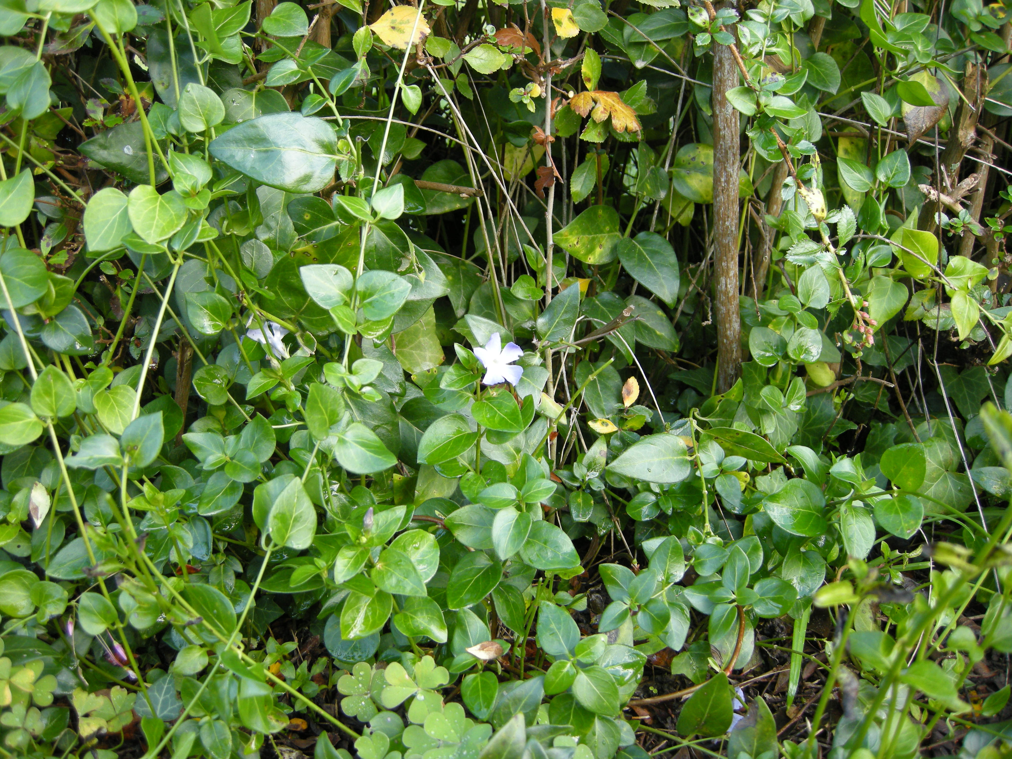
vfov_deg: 40.7
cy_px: 380
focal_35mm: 35
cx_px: 506
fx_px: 1023
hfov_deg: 52.6
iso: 88
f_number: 2.7
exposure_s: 1/50.3
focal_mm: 7.5
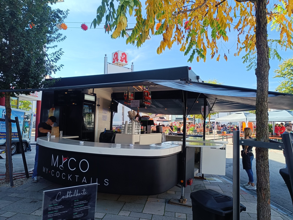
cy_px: 110
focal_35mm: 24
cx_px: 146
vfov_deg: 56.8
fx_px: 203
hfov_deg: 71.6
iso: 52
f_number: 1.88
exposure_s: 1/614
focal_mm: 5.59
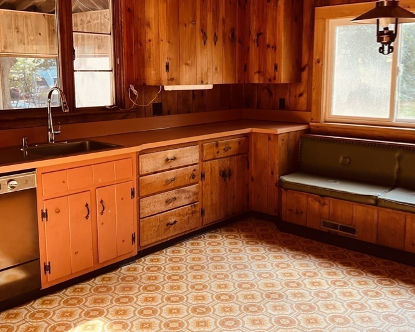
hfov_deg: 46.8
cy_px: 130
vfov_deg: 38.1
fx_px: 479
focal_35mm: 39
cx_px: 203
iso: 125
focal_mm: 5.7
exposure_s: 1/118
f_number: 1.5
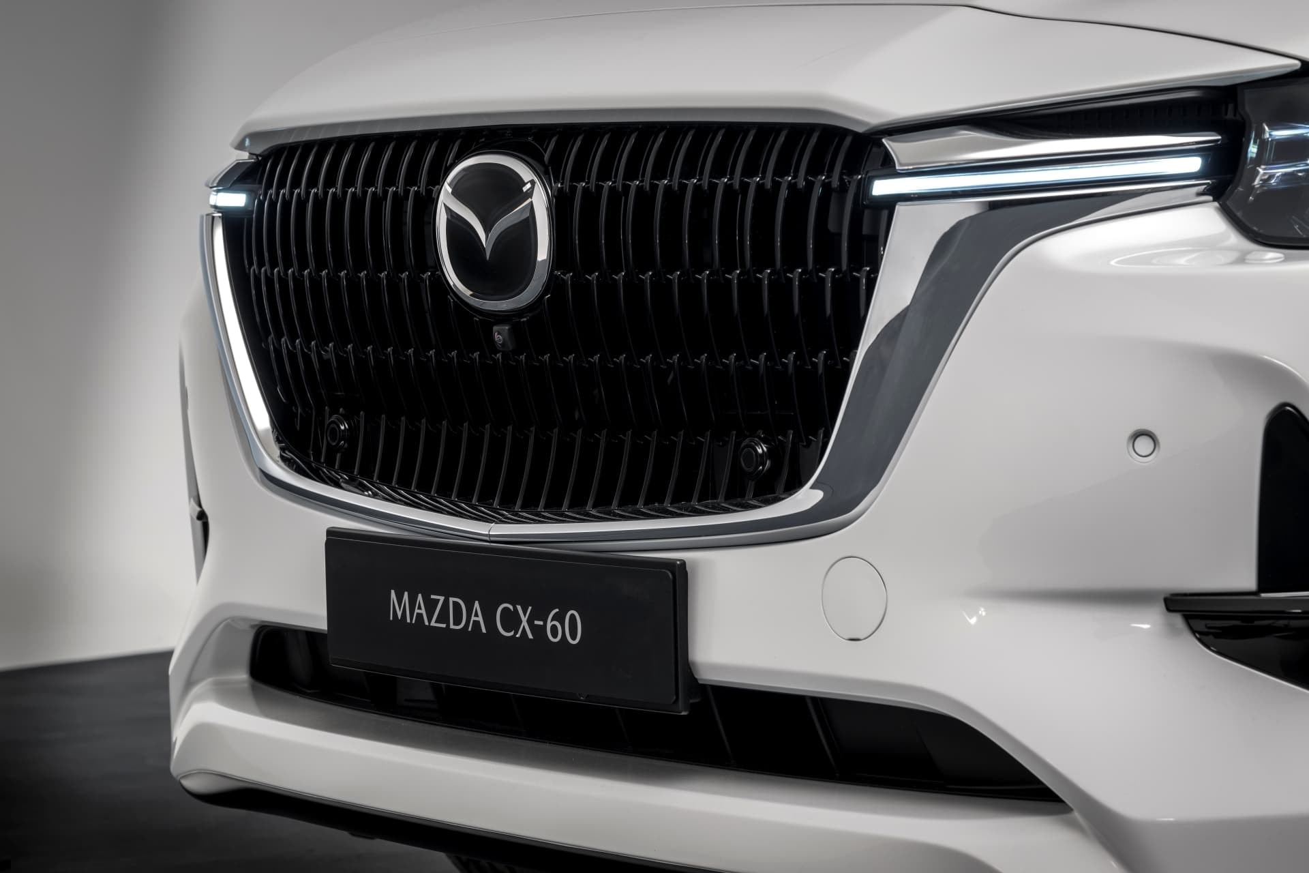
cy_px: 436
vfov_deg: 11.9
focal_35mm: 115
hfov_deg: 17.8
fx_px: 4181
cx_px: 654
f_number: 9
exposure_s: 2
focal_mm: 115
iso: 100
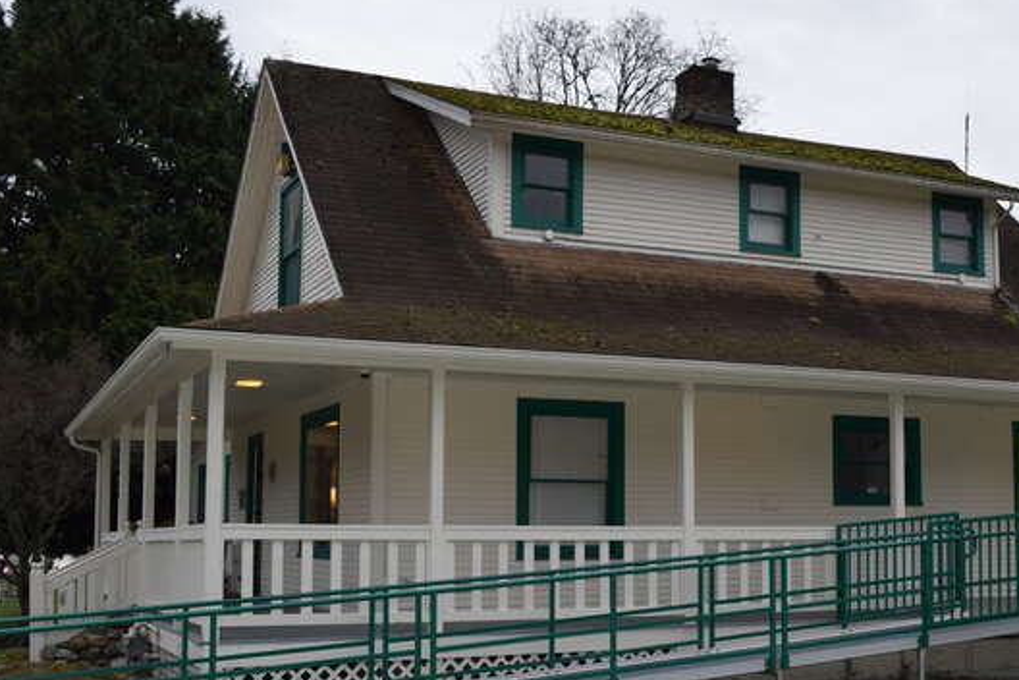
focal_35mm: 50
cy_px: 411
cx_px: 731
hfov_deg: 38.8
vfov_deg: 26.9
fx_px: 1415
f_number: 5.6
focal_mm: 22
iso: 400
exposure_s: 1/125
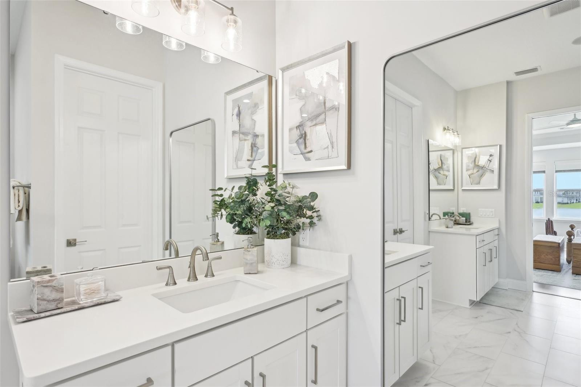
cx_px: 290
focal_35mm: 18
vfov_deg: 67.4
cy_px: 194
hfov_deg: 90.0
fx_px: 290
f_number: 8
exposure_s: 1/20
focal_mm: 18
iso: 280
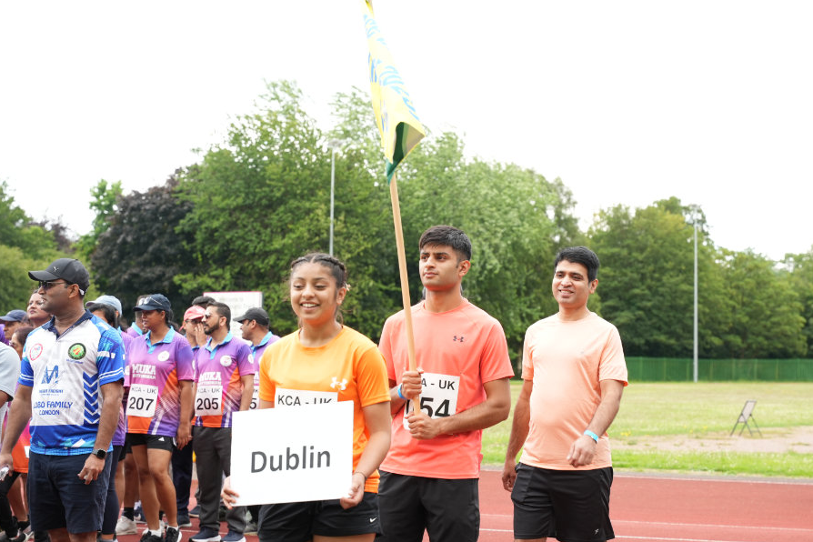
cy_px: 271
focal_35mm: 80
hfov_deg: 25.3
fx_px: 1807
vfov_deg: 17.1
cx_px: 459
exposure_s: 1/250
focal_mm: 70
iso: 400
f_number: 5
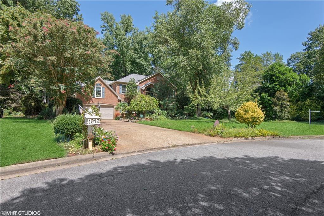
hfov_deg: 93.3
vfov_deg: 70.4
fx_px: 153
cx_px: 162
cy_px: 108
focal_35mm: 17
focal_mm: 17
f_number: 8
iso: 200
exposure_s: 1/250
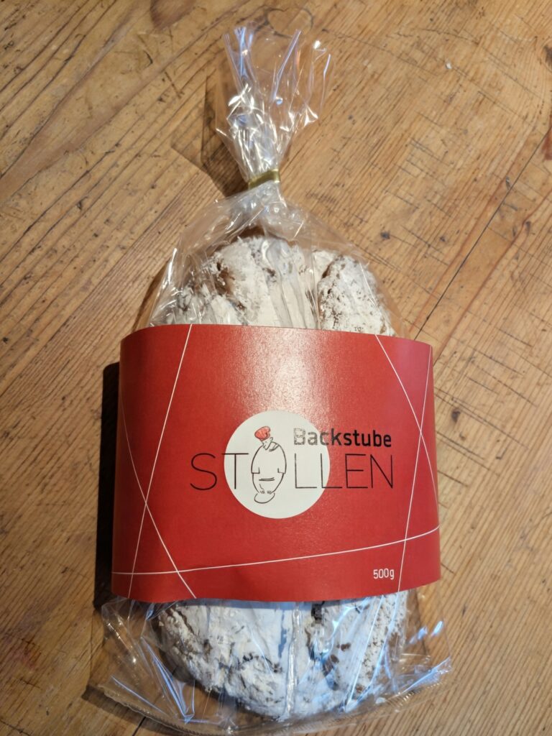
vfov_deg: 71.6
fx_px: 510
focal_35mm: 24
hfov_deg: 56.8
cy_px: 368
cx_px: 276
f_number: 1.68
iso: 145
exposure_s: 1/44.4
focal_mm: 6.9
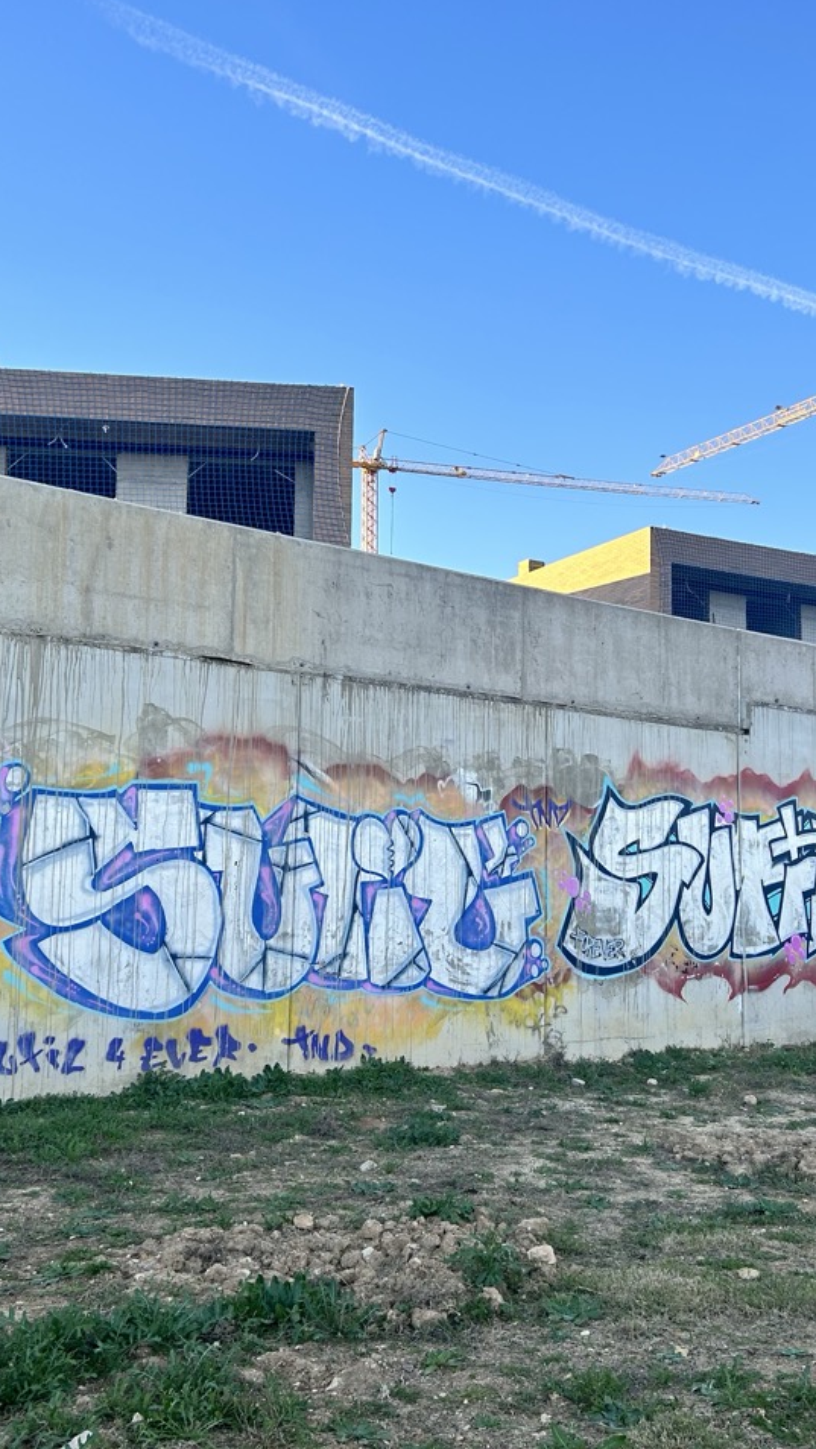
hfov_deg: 31.1
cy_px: 721
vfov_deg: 52.8
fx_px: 1461
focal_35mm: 38
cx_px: 500
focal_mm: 5.7
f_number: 1.5
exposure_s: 1/887
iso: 50
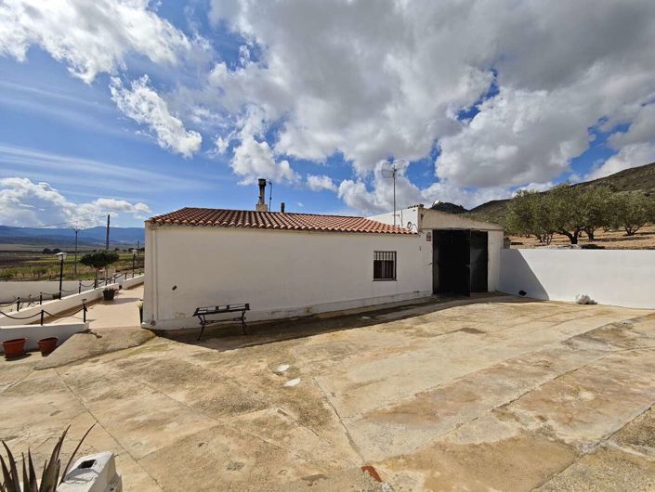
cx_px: 328
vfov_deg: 85.8
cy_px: 246
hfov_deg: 102.0
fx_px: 265
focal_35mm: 14
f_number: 2.2
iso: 50
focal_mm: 2.16
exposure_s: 1/1421
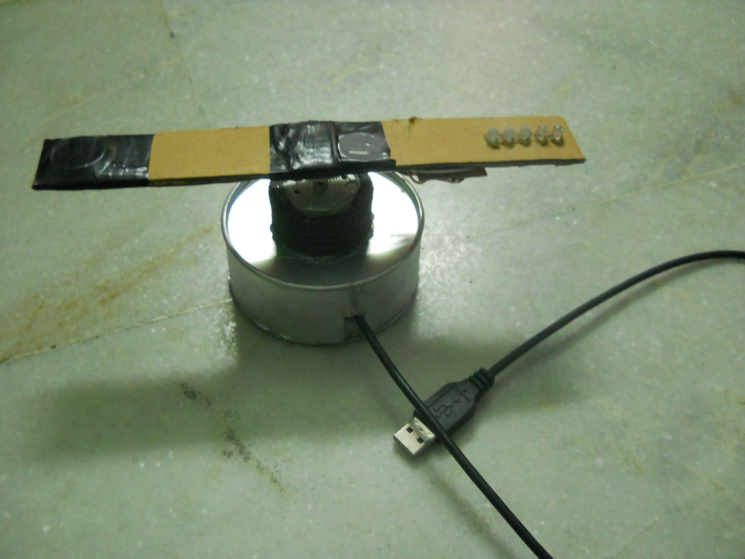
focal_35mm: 41
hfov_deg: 45.8
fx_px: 882
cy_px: 280
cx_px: 372
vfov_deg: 35.1
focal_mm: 6.72
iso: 400
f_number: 3.1
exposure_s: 1/10
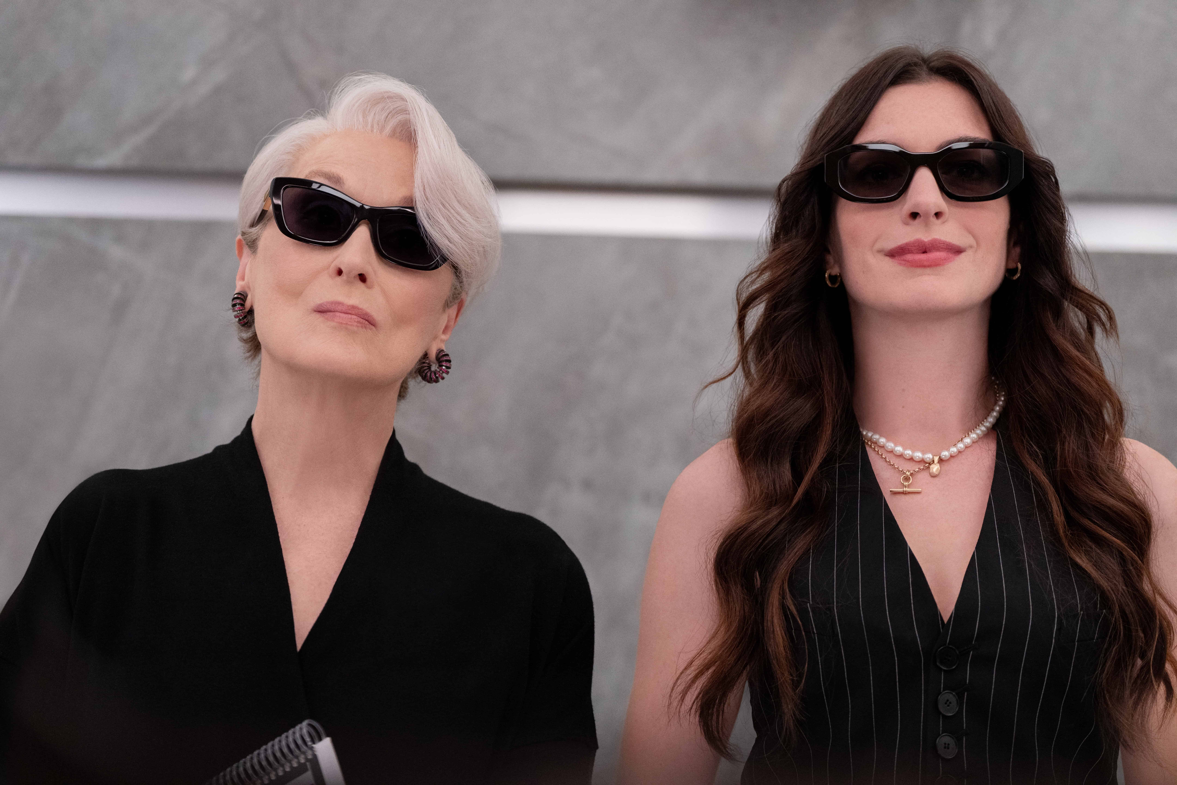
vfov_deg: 14.0
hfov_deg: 20.8
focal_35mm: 98
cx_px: 588
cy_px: 392
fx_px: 3204
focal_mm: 98
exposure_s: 1/320
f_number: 2.8
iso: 2500
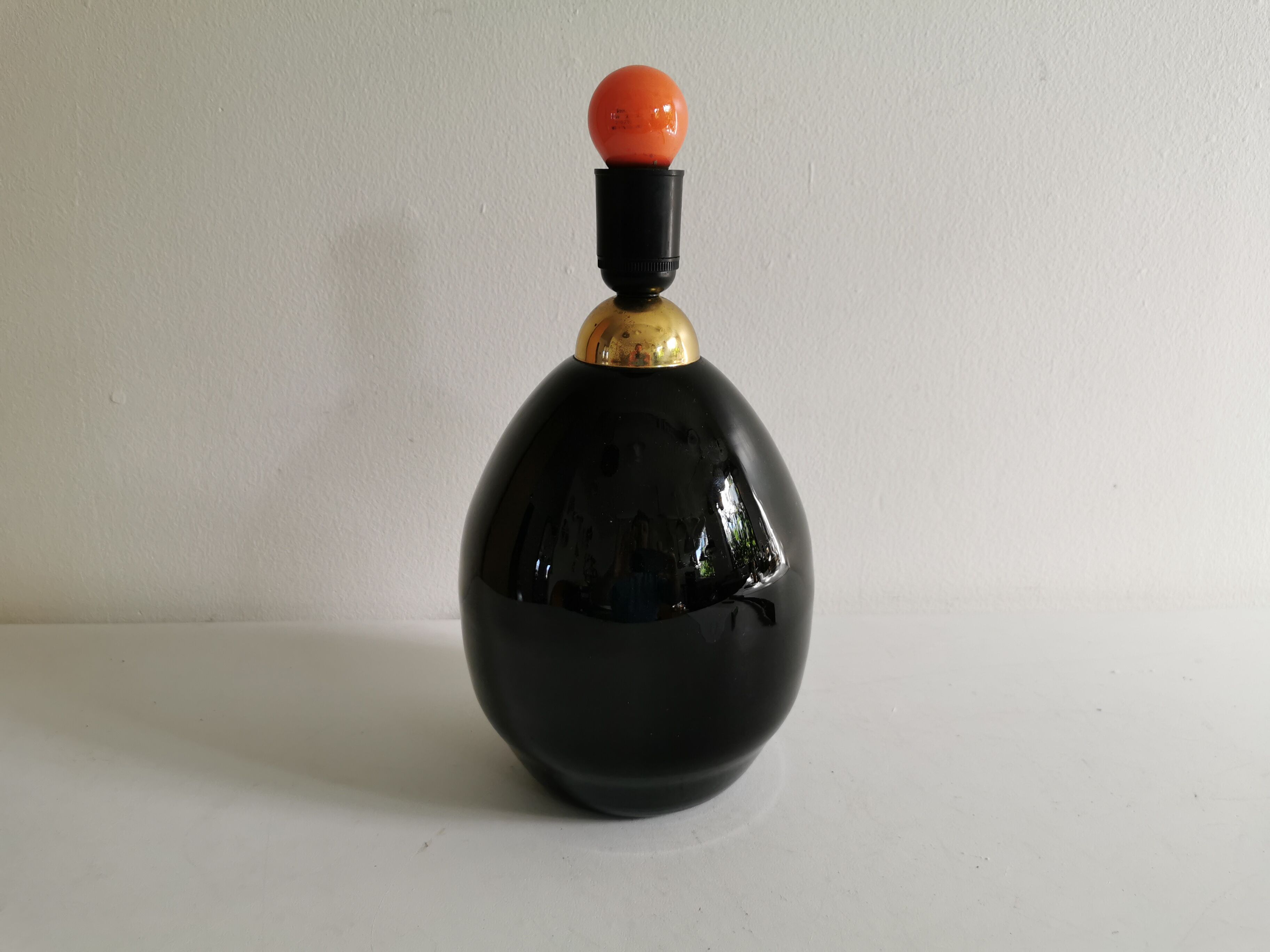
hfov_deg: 65.3
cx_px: 635
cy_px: 476
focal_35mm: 27
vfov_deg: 51.4
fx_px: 991
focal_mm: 5.56
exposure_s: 1/120
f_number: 1.6
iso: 80
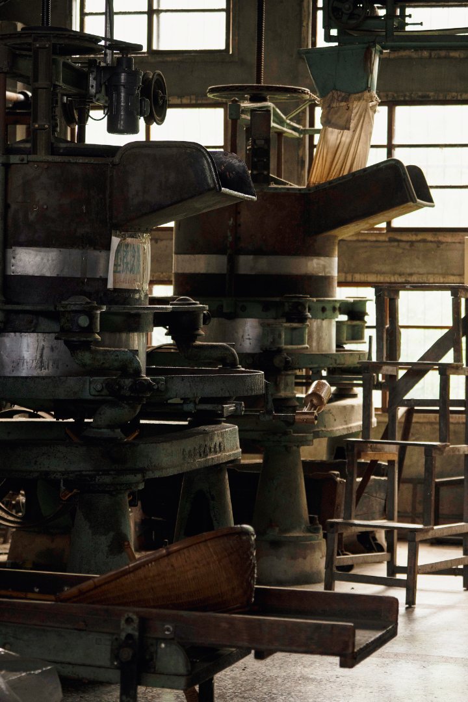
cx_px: 234
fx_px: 2047
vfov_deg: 19.5
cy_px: 351
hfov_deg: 13.0
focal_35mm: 105
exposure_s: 1/320
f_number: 3.2
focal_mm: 70
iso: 640
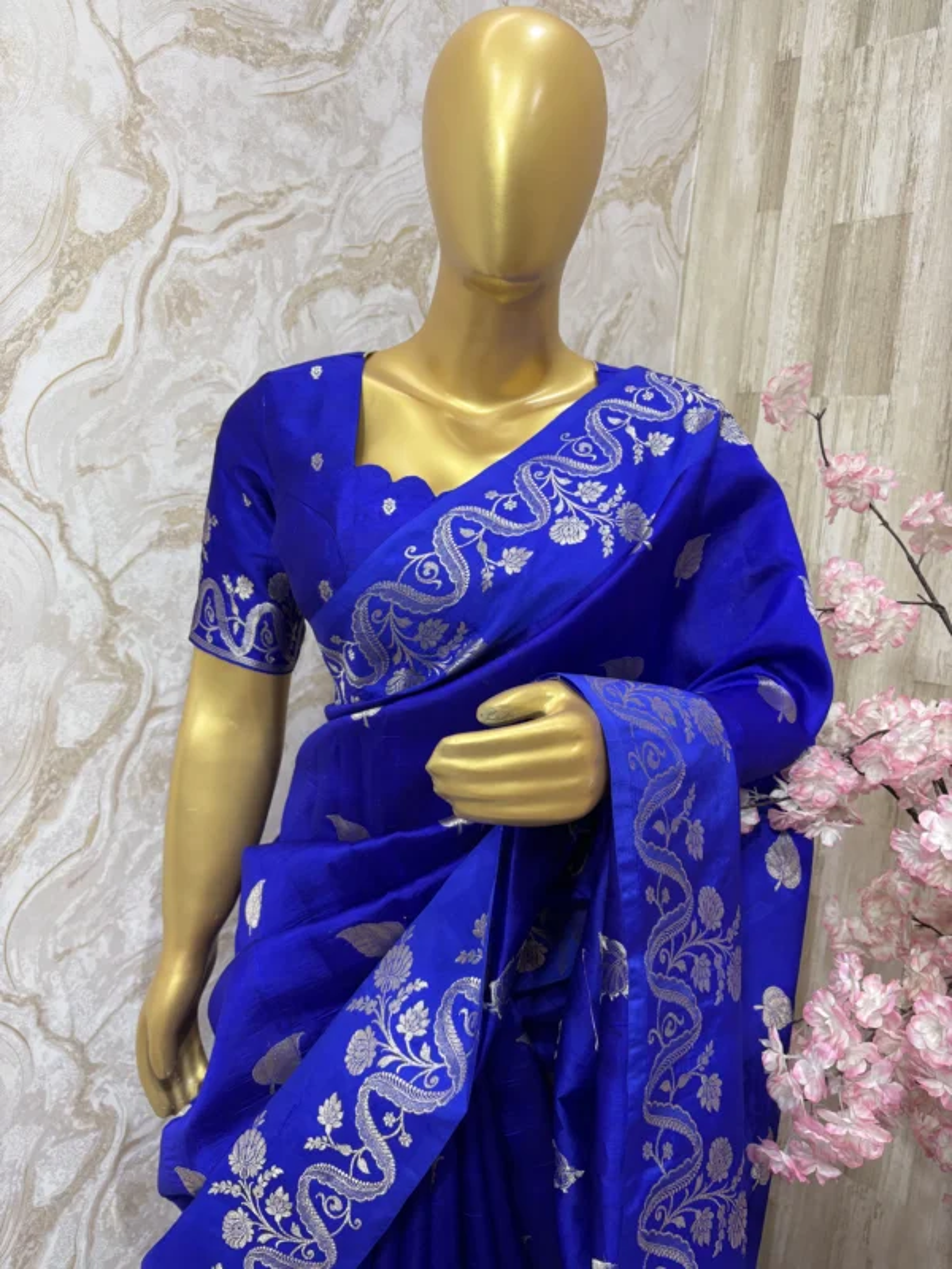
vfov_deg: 67.3
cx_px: 476
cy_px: 634
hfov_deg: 53.1
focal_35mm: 26
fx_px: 953
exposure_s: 1/100
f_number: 1.6
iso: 125
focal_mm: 6
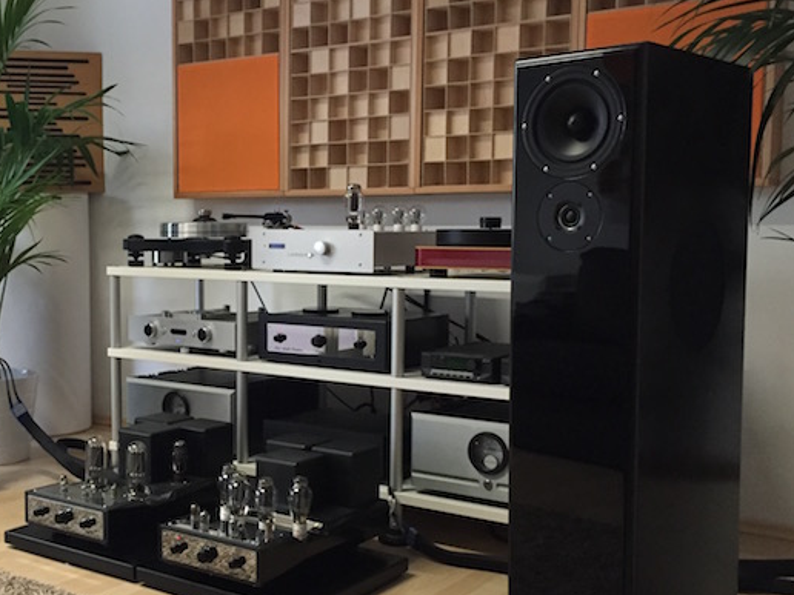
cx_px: 274
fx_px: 1032
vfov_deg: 32.2
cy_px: 327
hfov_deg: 41.6
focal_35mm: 45
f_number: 2.2
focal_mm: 4.15
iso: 250
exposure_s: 1/25
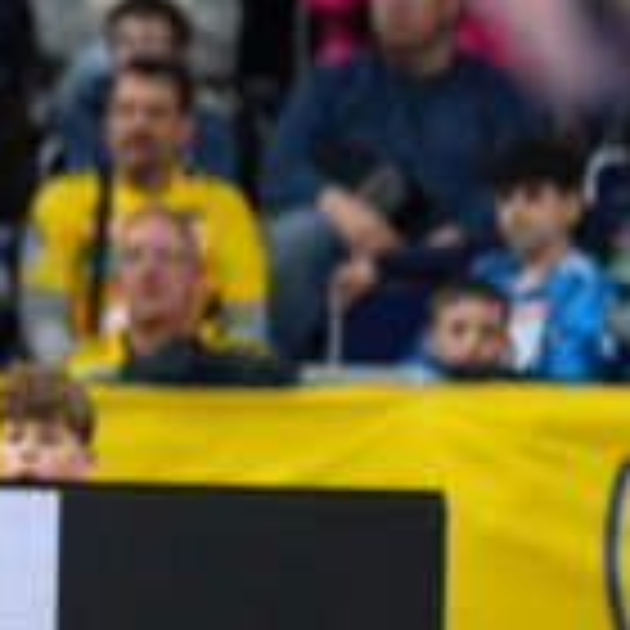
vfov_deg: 2.7
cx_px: -1089
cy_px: 187
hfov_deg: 2.6
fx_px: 13487
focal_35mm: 655
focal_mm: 135
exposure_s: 1/1600
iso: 1000
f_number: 1.8
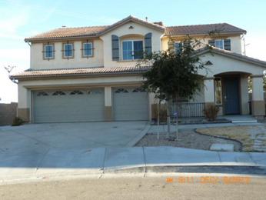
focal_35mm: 35
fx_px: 269
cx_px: 133
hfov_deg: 52.6
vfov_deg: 40.7
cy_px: 100
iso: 80
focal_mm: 5.7
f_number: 4
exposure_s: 1/125
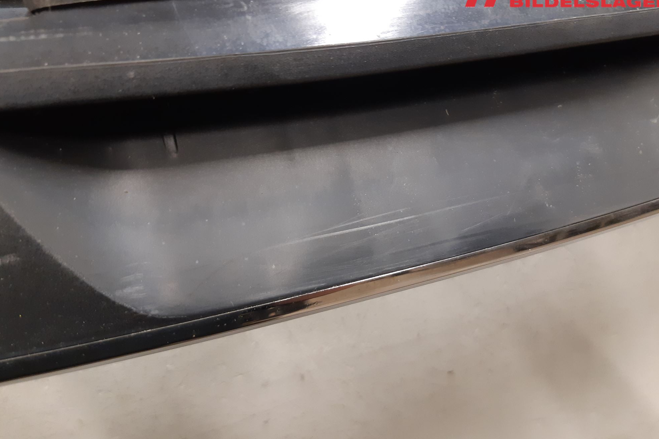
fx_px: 513
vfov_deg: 46.4
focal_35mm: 28
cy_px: 206
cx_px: 329
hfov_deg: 65.5
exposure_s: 1/25
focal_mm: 3.93
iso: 200
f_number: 1.7
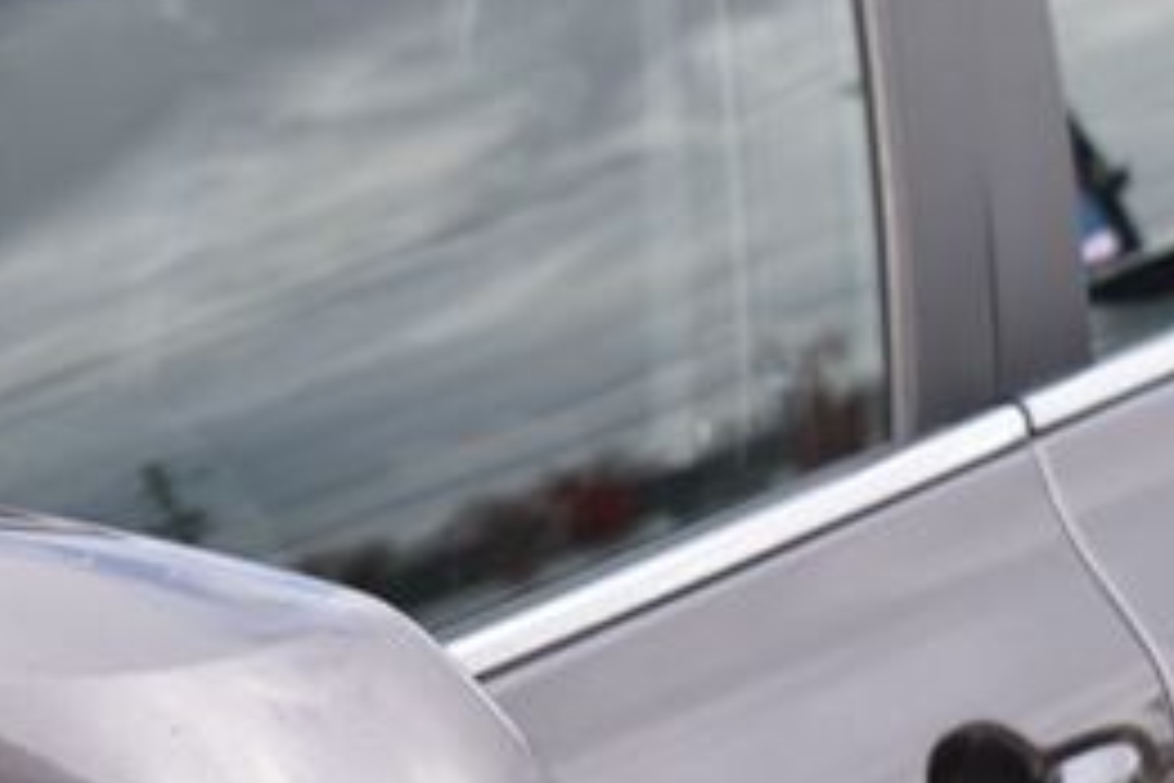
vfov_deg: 8.3
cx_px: -45
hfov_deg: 12.3
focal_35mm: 165
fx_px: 5388
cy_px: 598
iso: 200
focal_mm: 45
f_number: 6.3
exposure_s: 1/200
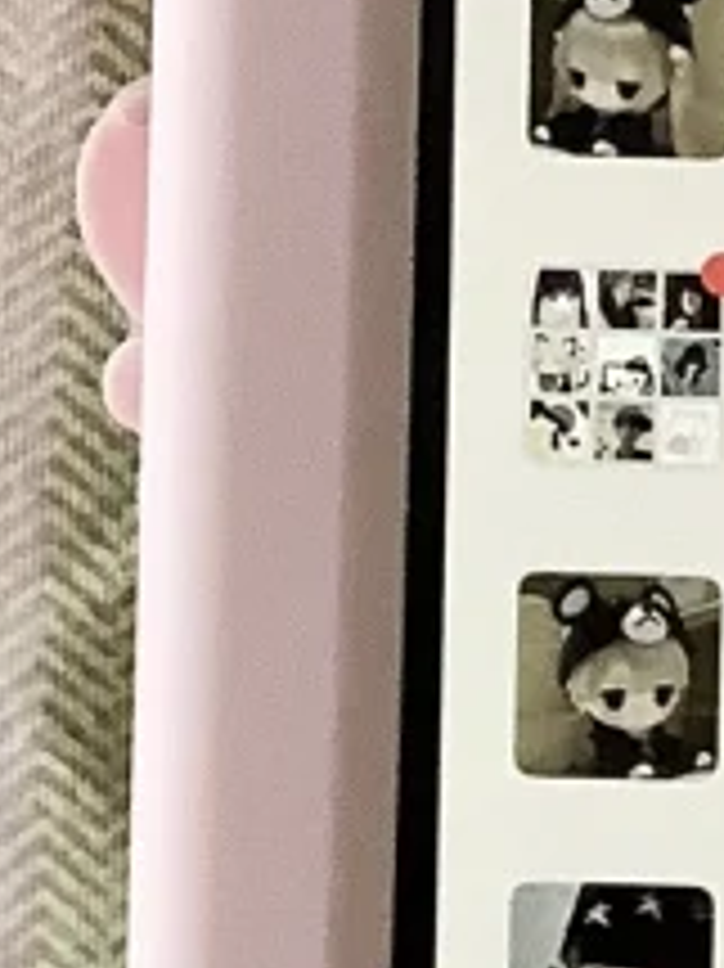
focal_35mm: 208
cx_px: 1205
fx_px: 5806
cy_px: 1139
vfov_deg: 9.4
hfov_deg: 7.0
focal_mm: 3.3
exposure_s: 1/60
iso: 160
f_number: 2.4
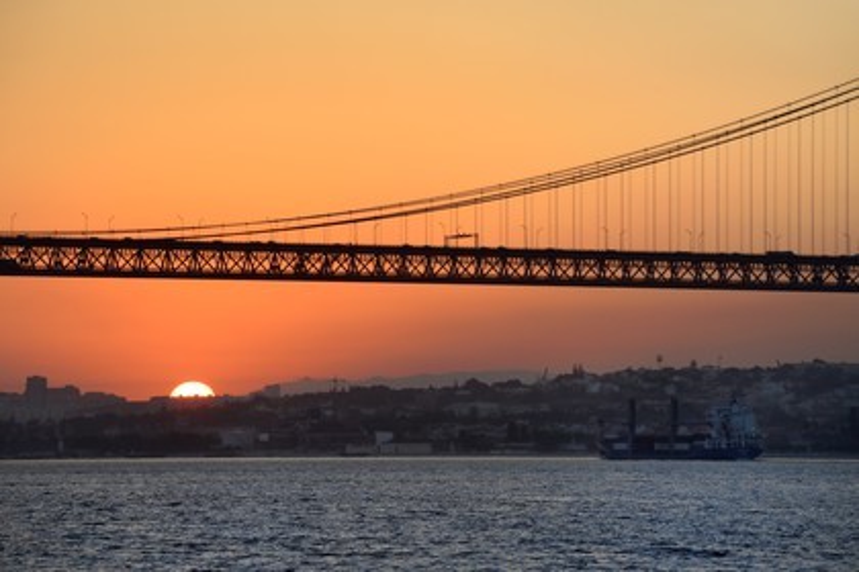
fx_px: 4772
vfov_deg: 6.9
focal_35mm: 200
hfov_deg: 10.3
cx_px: 430
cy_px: 286
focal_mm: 200
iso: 400
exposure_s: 1/250
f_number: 11
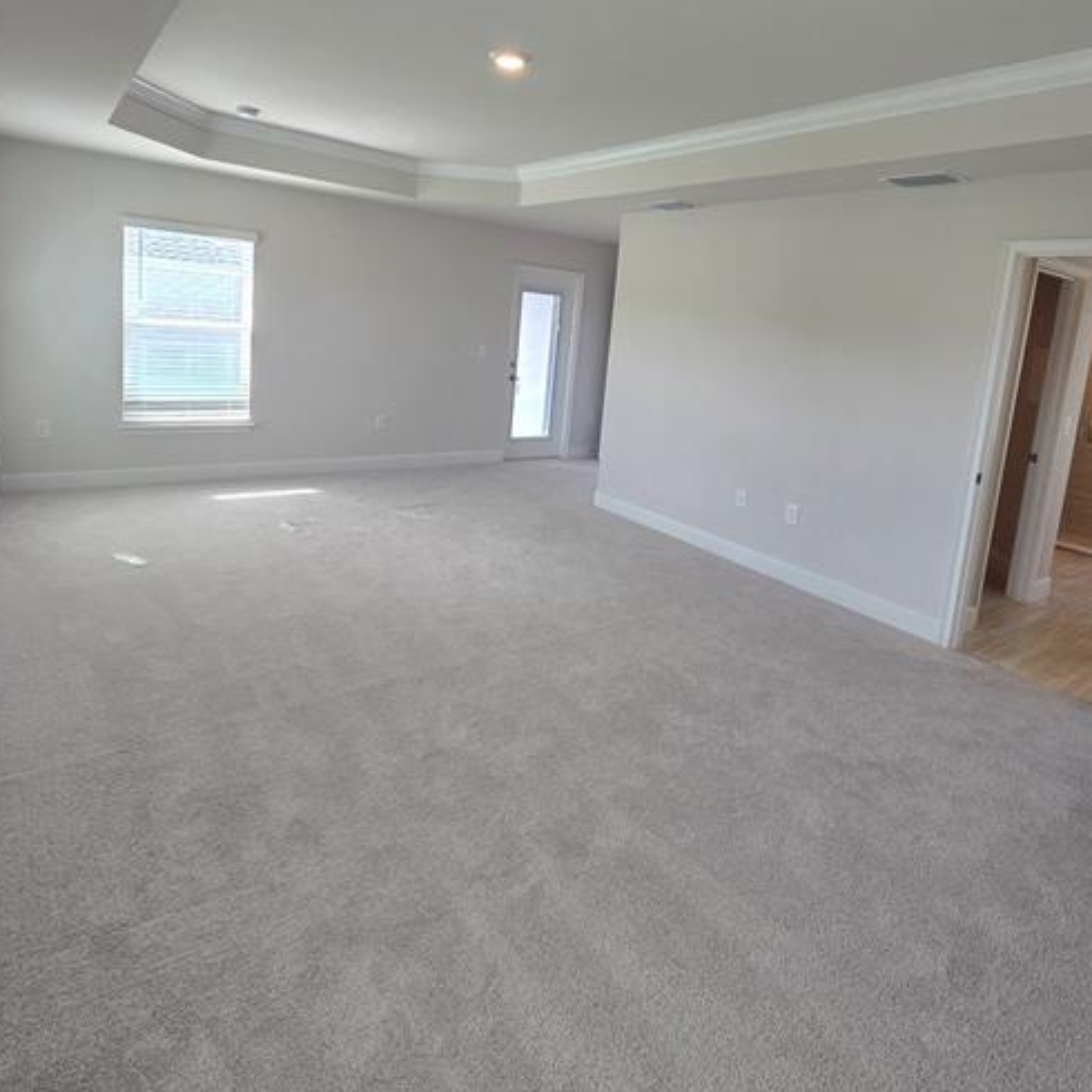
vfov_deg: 79.4
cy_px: 417
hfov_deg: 80.7
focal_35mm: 18
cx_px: 575
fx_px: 642
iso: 64
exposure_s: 1/120
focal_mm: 2.2
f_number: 2.2
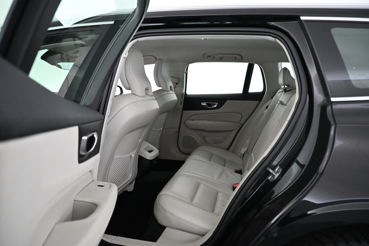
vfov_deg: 53.1
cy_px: 123
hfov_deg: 73.7
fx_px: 246
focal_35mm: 24
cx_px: 184
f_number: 3.5
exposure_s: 1/80
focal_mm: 16
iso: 3200
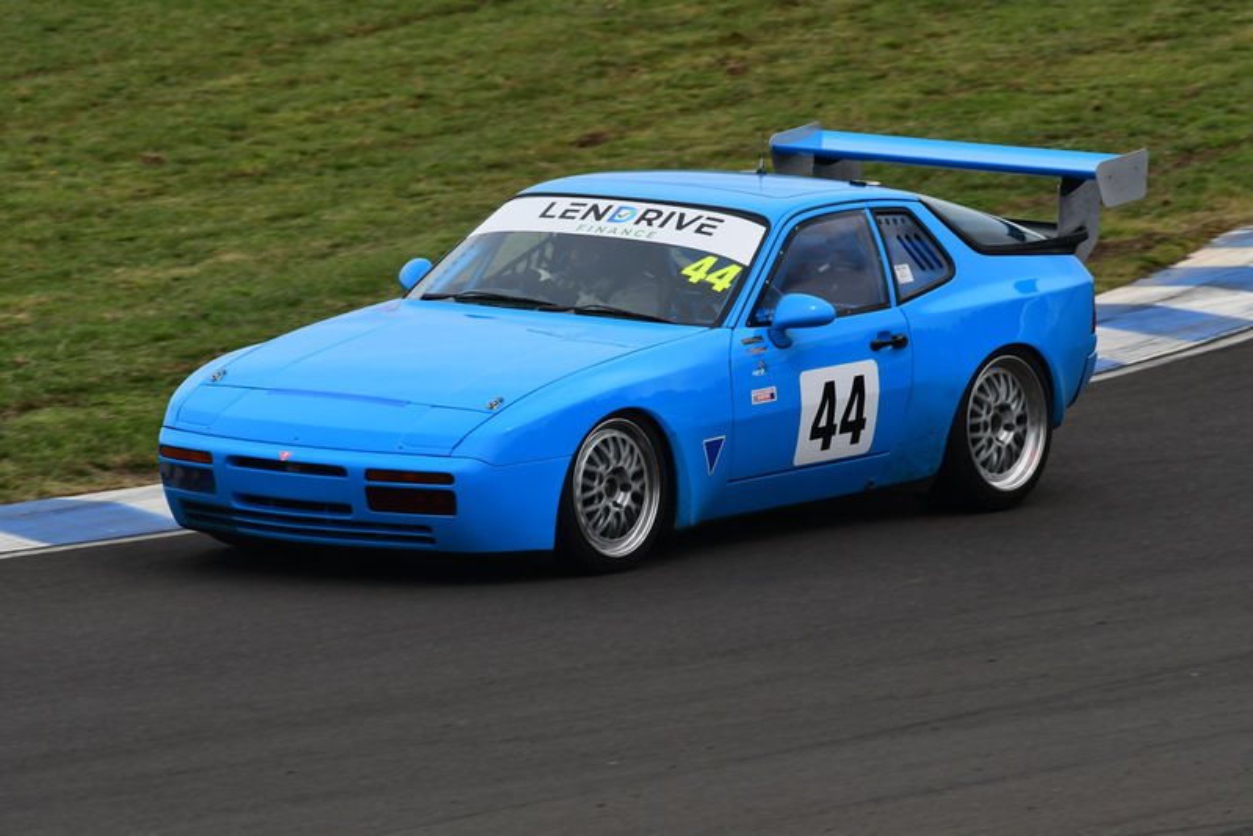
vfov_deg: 1.8
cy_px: 418
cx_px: 626
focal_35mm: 750
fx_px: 26112
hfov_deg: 2.7
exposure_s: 1/640
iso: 400
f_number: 11
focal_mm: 500
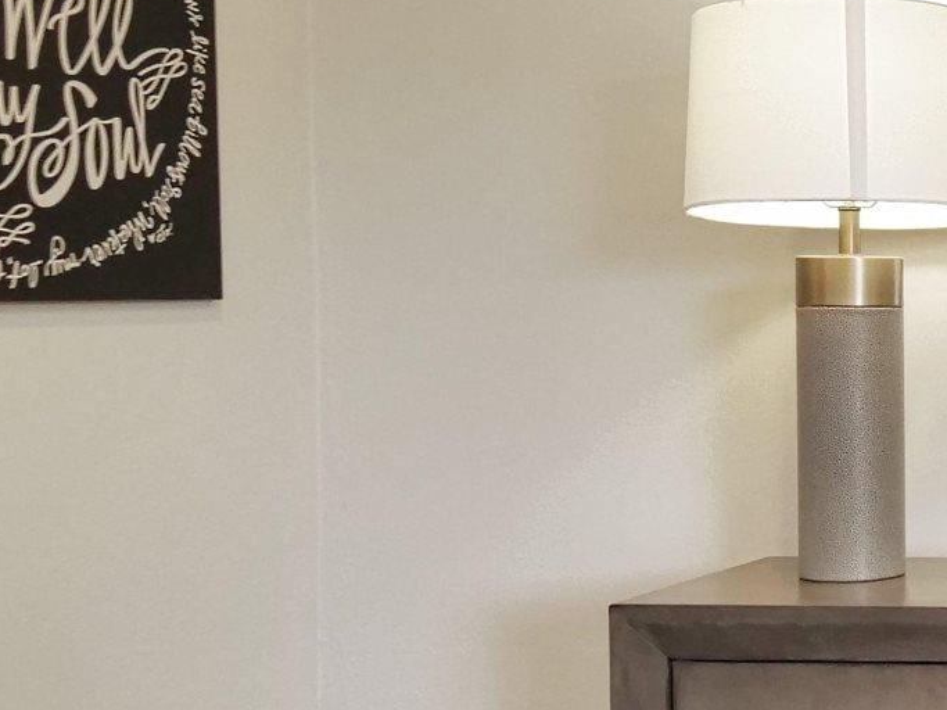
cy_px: 379
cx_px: 1481
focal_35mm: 63
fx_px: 1723
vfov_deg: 23.3
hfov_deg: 23.5
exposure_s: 1/160
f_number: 2.8
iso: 800
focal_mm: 7
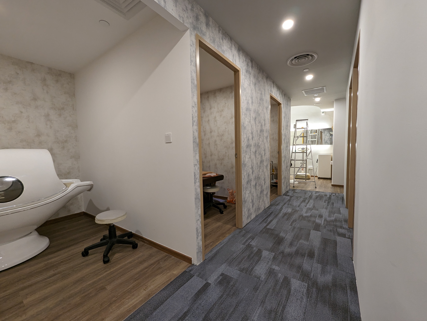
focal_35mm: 13
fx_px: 161
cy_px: 160
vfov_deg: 90.1
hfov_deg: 106.1
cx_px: 214
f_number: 2.2
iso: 133
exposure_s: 1/31.1
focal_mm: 1.95
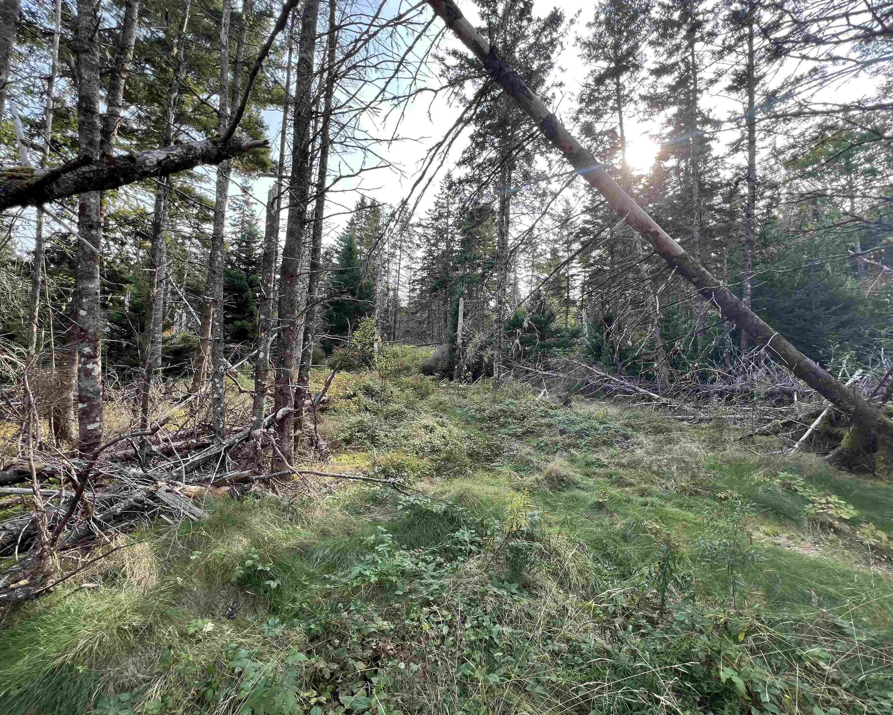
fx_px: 370
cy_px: 352
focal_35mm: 14
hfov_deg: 100.7
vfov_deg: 88.0
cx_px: 449
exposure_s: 1/260
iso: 32
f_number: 1.8
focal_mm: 1.57
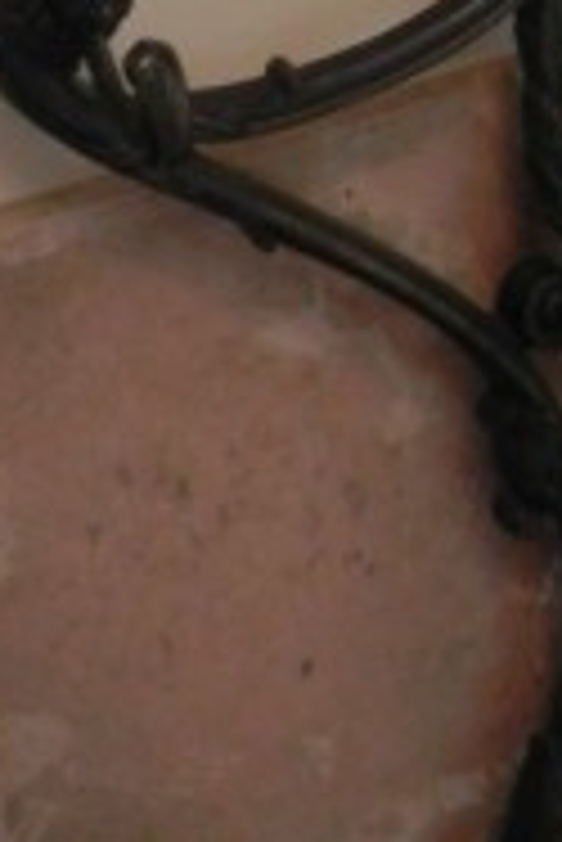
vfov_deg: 13.9
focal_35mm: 128
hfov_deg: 10.6
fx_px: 2992
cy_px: -756
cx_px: 589
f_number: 3.5
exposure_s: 1/30.3
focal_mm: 5.4
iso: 640
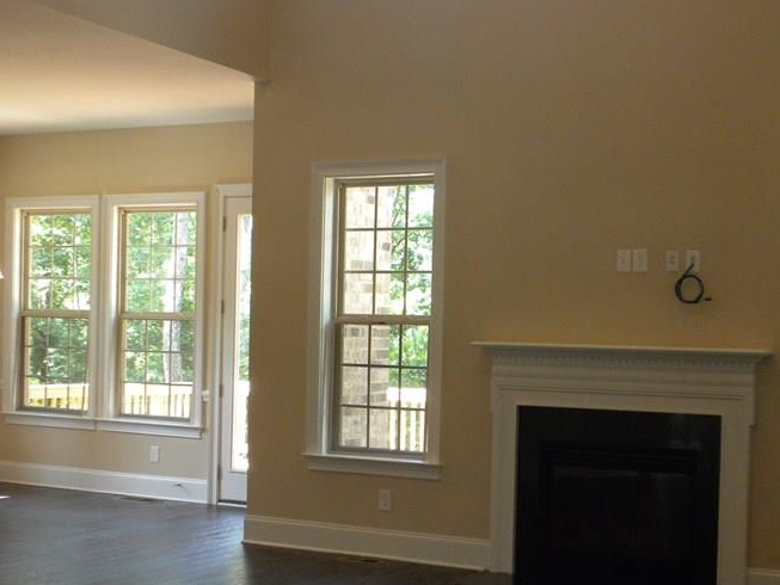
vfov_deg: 25.2
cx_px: 484
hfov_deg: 33.1
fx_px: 1307
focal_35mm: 58
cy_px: 357
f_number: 3.5
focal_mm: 6.6
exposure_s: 1/55.8
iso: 287
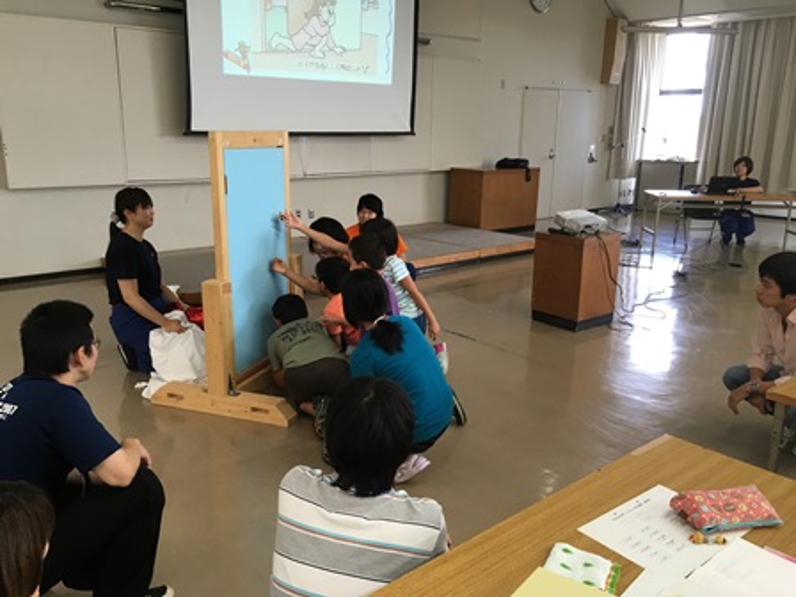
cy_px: 298
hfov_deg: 61.7
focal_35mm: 29
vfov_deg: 48.2
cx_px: 398
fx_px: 667
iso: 40
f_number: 2.2
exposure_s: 1/30
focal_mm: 4.15
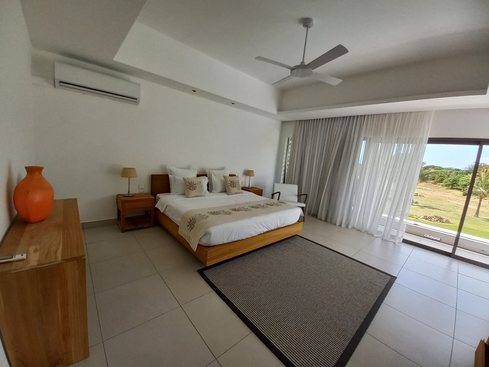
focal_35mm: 13
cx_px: 244
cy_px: 184
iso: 40
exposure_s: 1/215
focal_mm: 1.42
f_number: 2.2
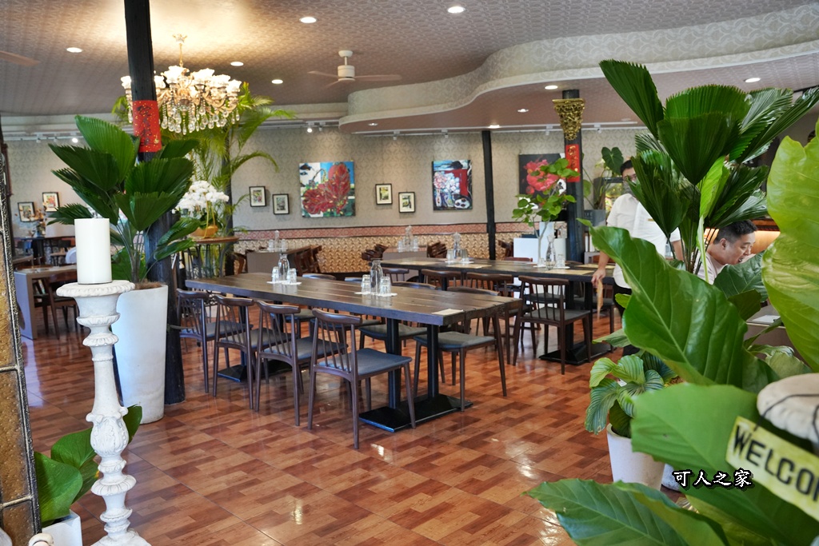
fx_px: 664
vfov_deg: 44.7
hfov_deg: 63.3
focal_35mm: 29
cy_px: 273
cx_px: 410
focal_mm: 29.2
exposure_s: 1/80
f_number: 5
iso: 3200
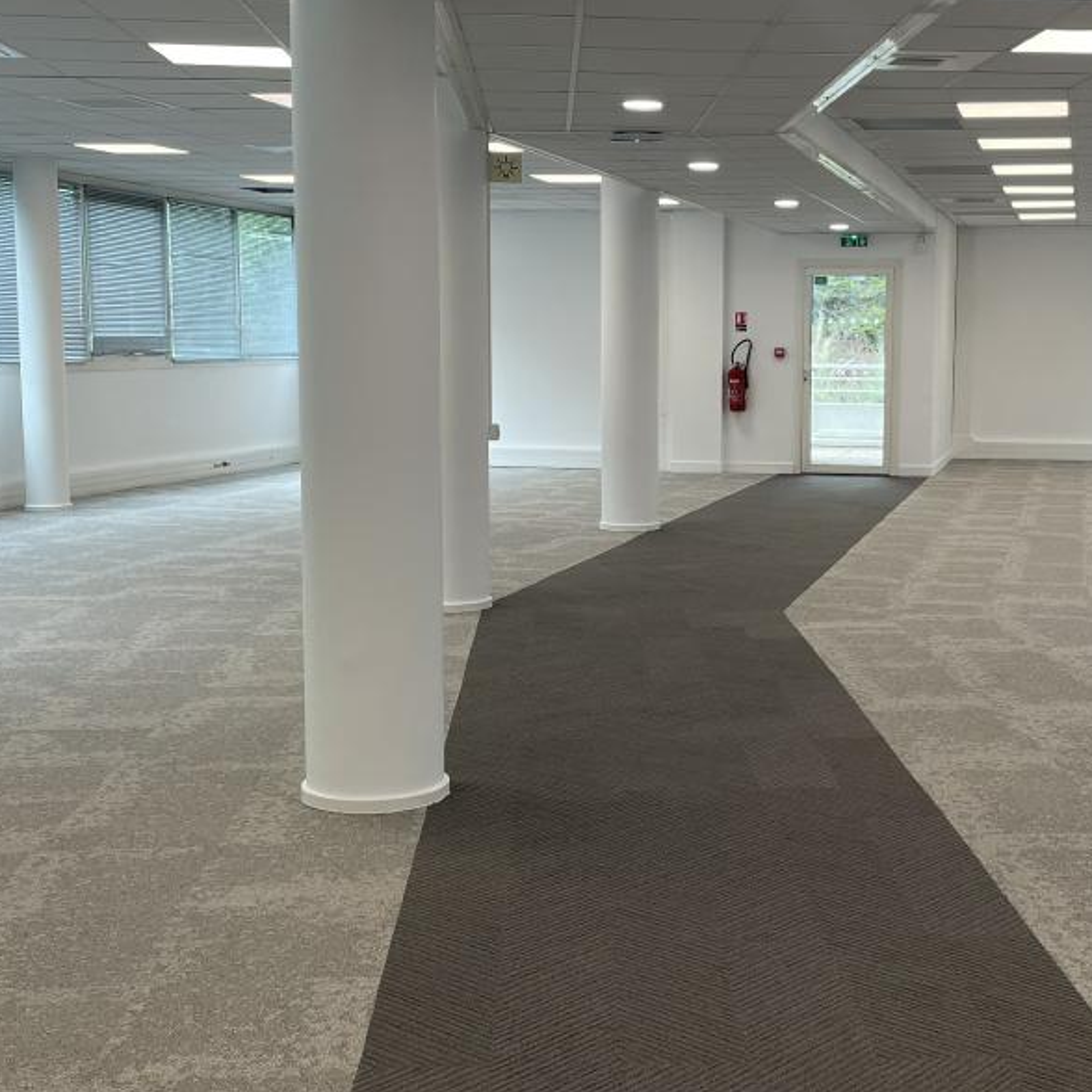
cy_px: 578
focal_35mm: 50
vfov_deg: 34.0
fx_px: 1785
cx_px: 730
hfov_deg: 33.7
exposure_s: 1/100
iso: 40
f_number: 1.6
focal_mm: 4.2
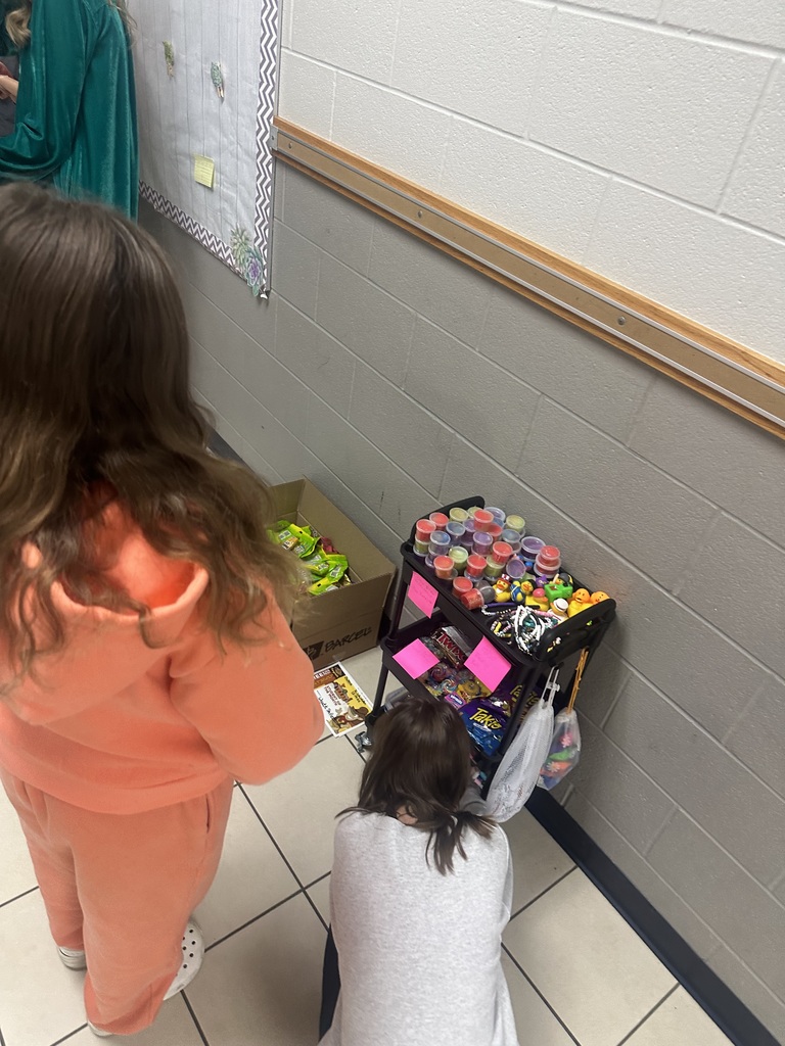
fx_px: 726
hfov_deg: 56.8
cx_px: 392
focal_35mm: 24
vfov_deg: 71.6
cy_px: 523
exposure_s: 1/60
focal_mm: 6.86
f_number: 1.78
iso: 200
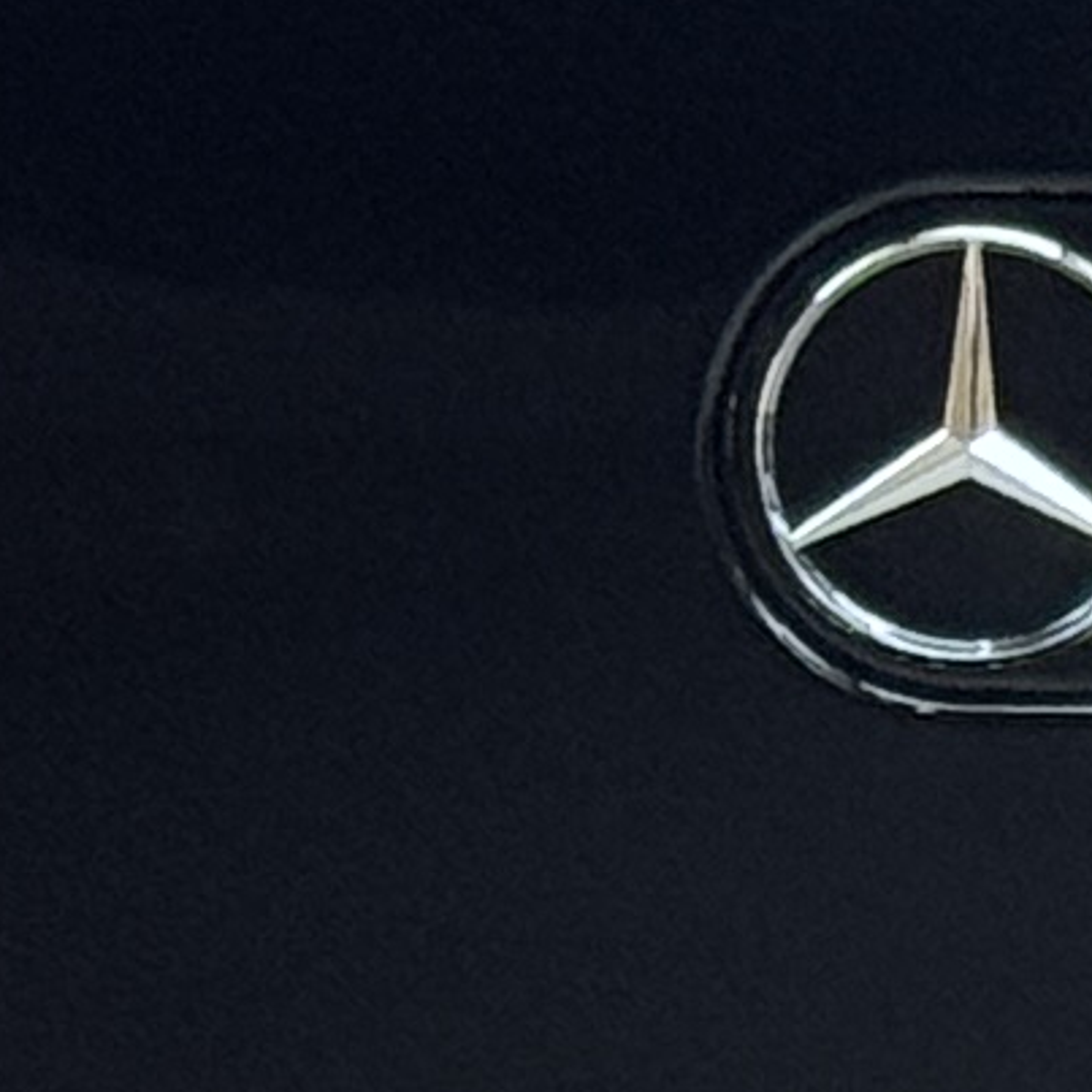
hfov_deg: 4.1
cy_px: 417
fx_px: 15133
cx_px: 1610
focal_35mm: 424
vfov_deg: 4.1
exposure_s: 1/50
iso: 200
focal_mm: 6.76
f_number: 1.78
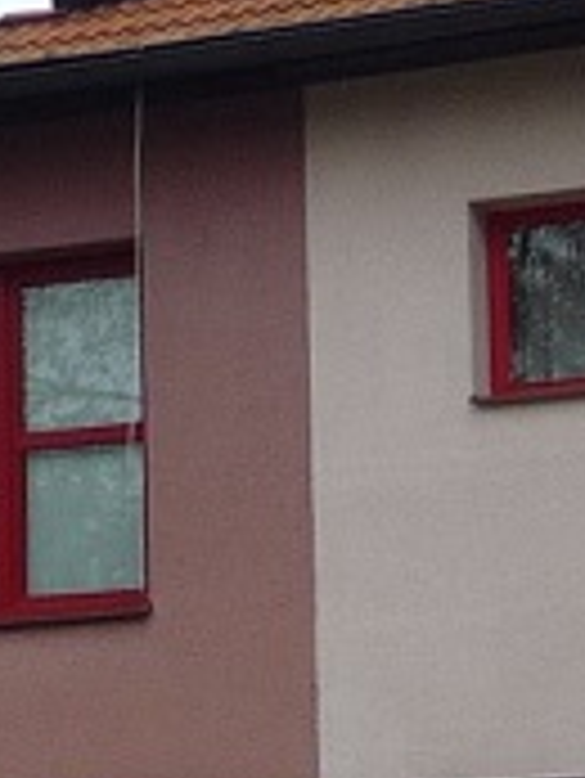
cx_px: -477
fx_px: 4659
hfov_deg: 7.0
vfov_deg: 9.5
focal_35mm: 207
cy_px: 782
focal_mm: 4.4
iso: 100
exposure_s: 1/320
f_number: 2.8
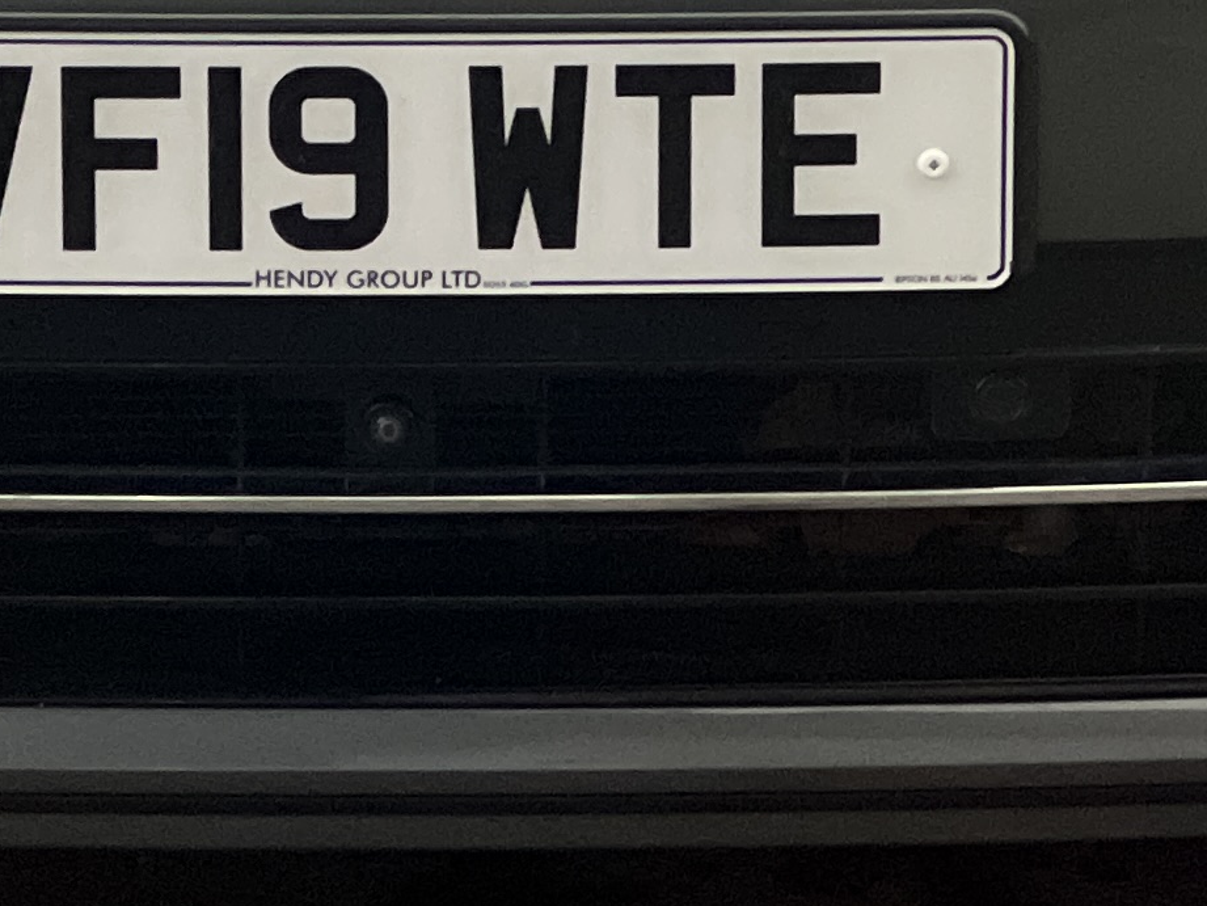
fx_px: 11752
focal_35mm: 337
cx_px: 370
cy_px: -787
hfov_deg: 5.9
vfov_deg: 4.4
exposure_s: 1/40
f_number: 2.8
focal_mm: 9
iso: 400
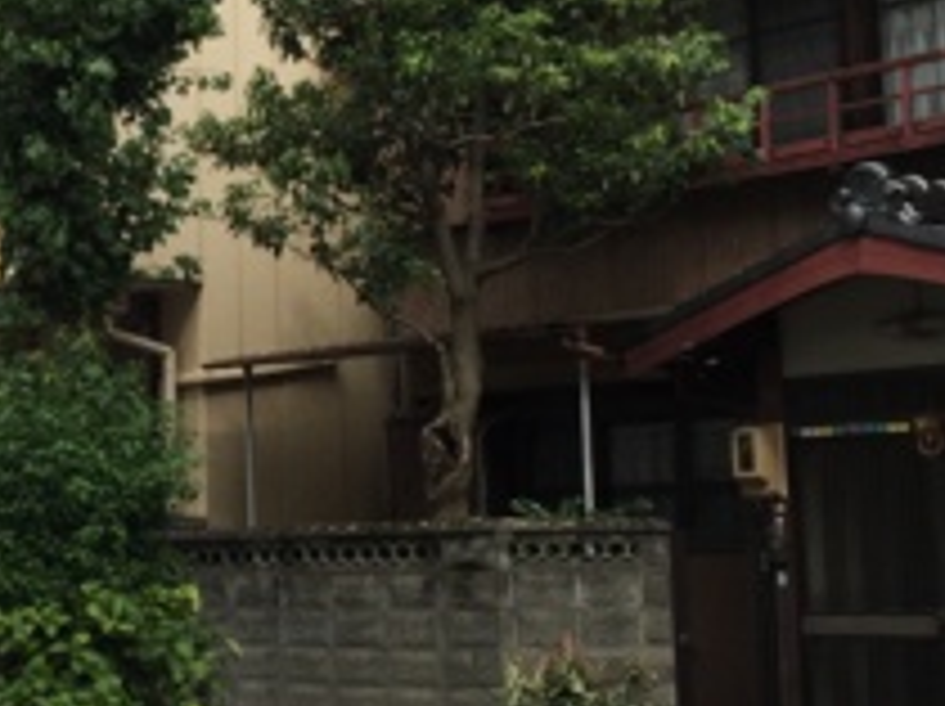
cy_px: 315
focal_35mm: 83
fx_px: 2263
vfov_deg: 17.7
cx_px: 81
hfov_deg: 22.9
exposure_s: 1/1522
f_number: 2.2
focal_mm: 4.15
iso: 32
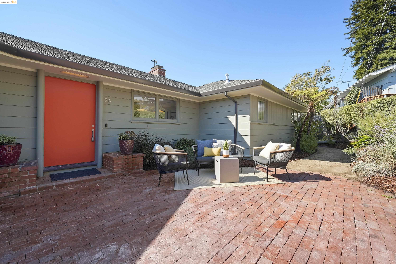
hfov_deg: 108.3
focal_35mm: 13
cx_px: 198
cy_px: 132
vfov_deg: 85.4
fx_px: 143
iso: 100
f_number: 8
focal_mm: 13
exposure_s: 1/8
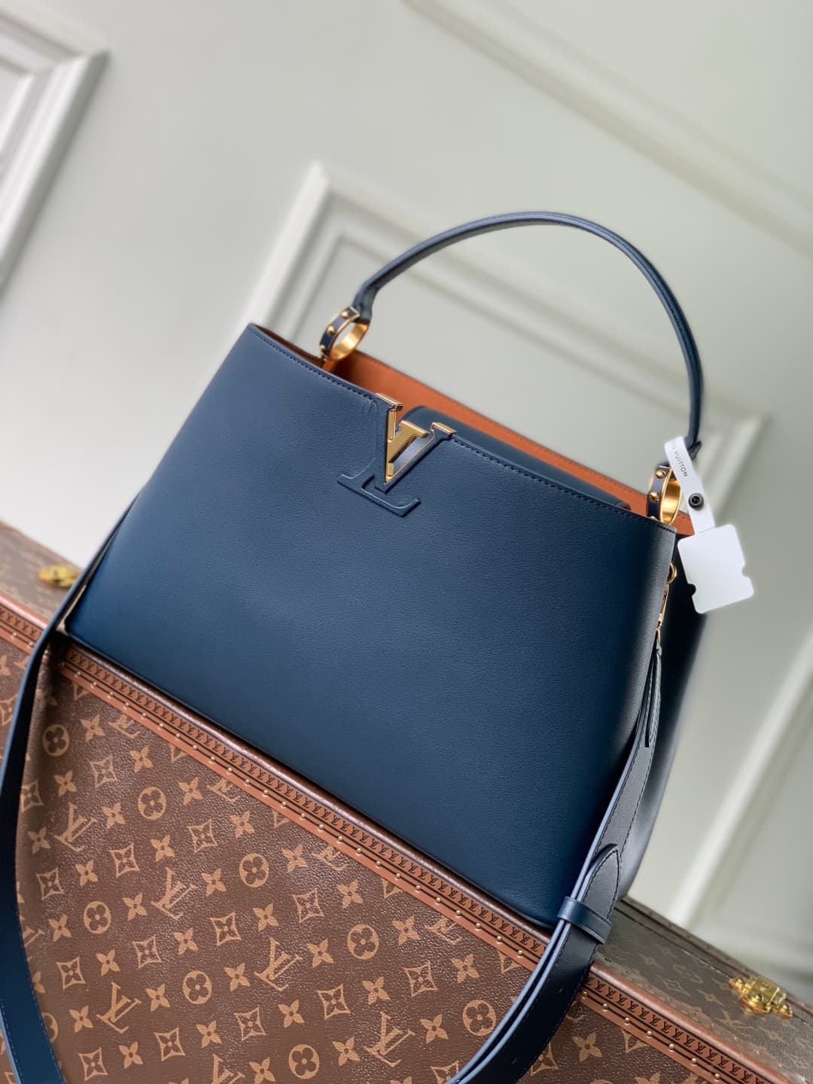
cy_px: 542
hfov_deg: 28.0
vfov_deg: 36.8
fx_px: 1628
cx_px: 406
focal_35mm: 52
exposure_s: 1/122
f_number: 2.4
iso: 32
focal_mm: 6
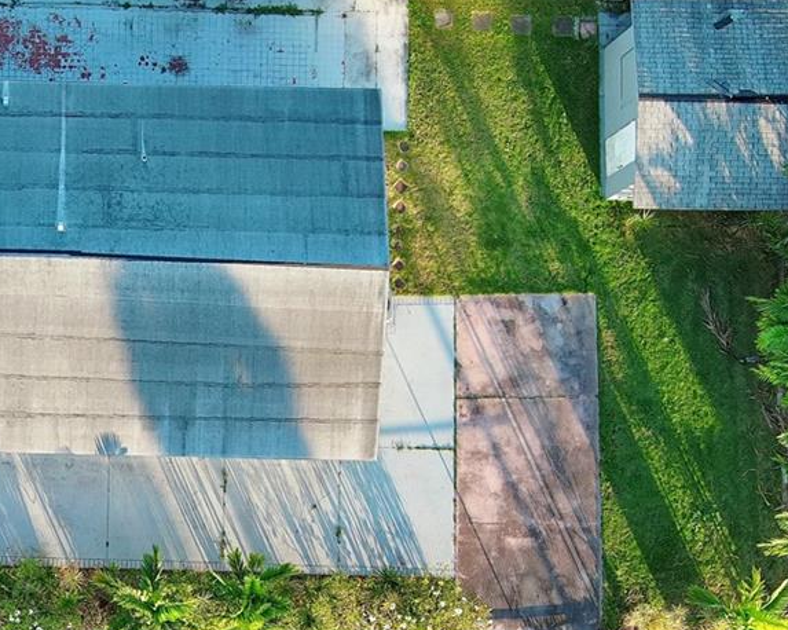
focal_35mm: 76
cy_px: 455
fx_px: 1772
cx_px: 66
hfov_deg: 24.3
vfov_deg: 20.0
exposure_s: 1/177
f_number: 2.8
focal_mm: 10.57
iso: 100
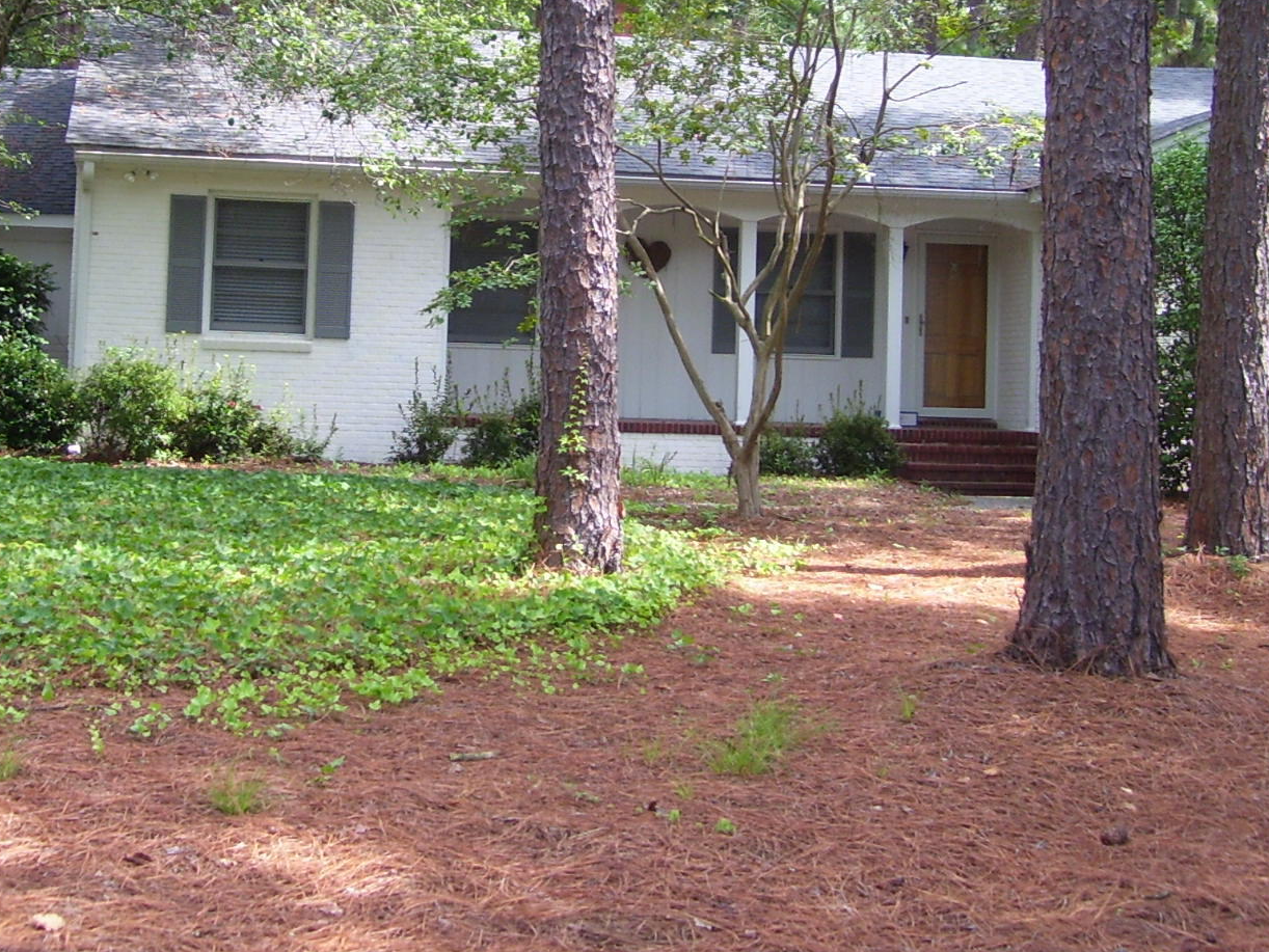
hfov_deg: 31.0
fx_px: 2273
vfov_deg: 23.4
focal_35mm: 62
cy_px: 230
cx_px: 466
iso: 80
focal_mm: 6
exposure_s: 1/180
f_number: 2.7
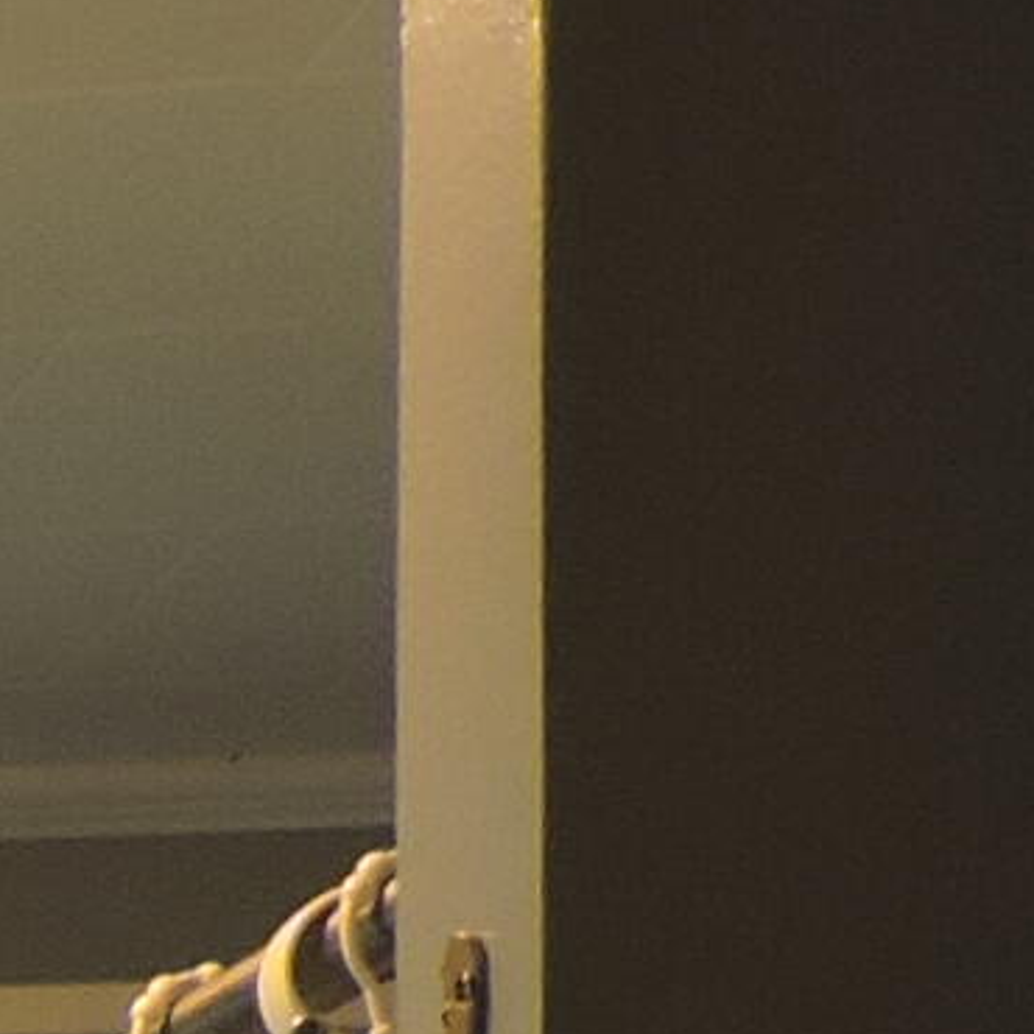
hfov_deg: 7.8
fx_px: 5813
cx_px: -2744
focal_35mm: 172
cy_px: 2429
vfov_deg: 9.2
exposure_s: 1/30
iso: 160
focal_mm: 4.3
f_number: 3
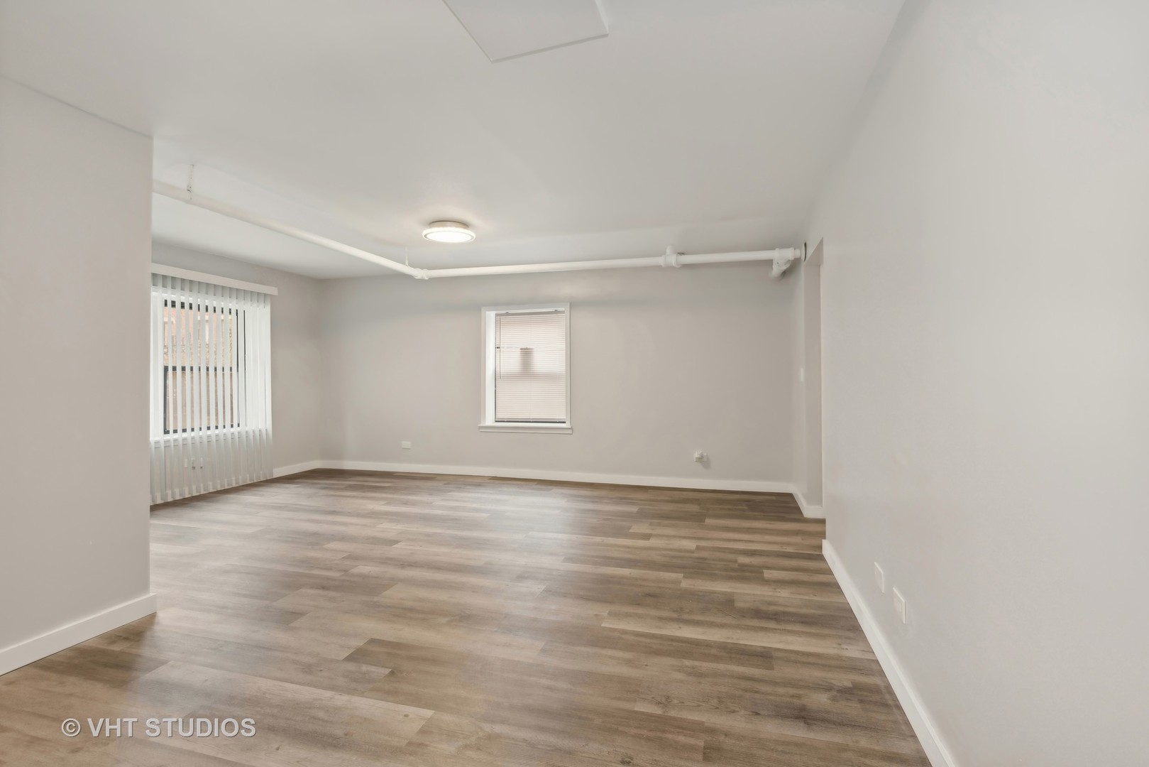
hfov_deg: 100.4
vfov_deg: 77.3
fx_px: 479
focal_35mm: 15
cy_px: 384
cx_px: 574
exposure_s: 1.6
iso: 200
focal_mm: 15
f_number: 11
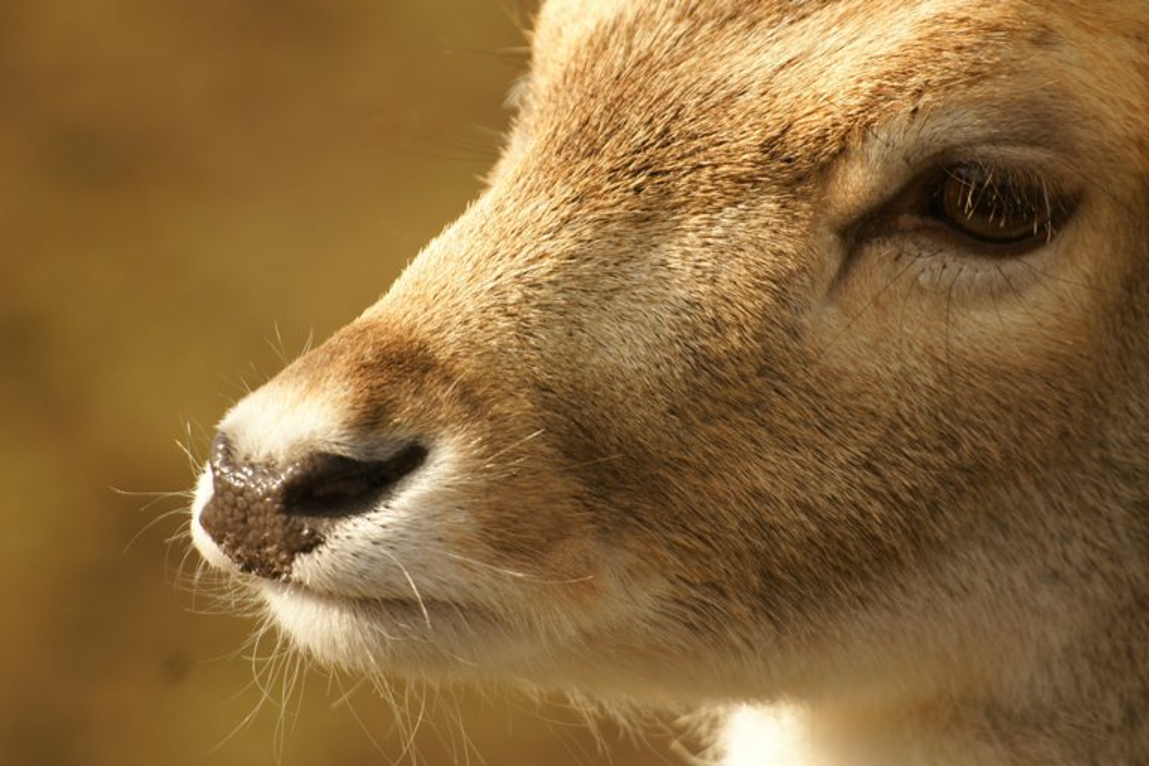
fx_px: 14361
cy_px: 383
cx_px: 574
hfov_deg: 4.6
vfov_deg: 3.1
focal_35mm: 450
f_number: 5.6
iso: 200
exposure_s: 1/500
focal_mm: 300
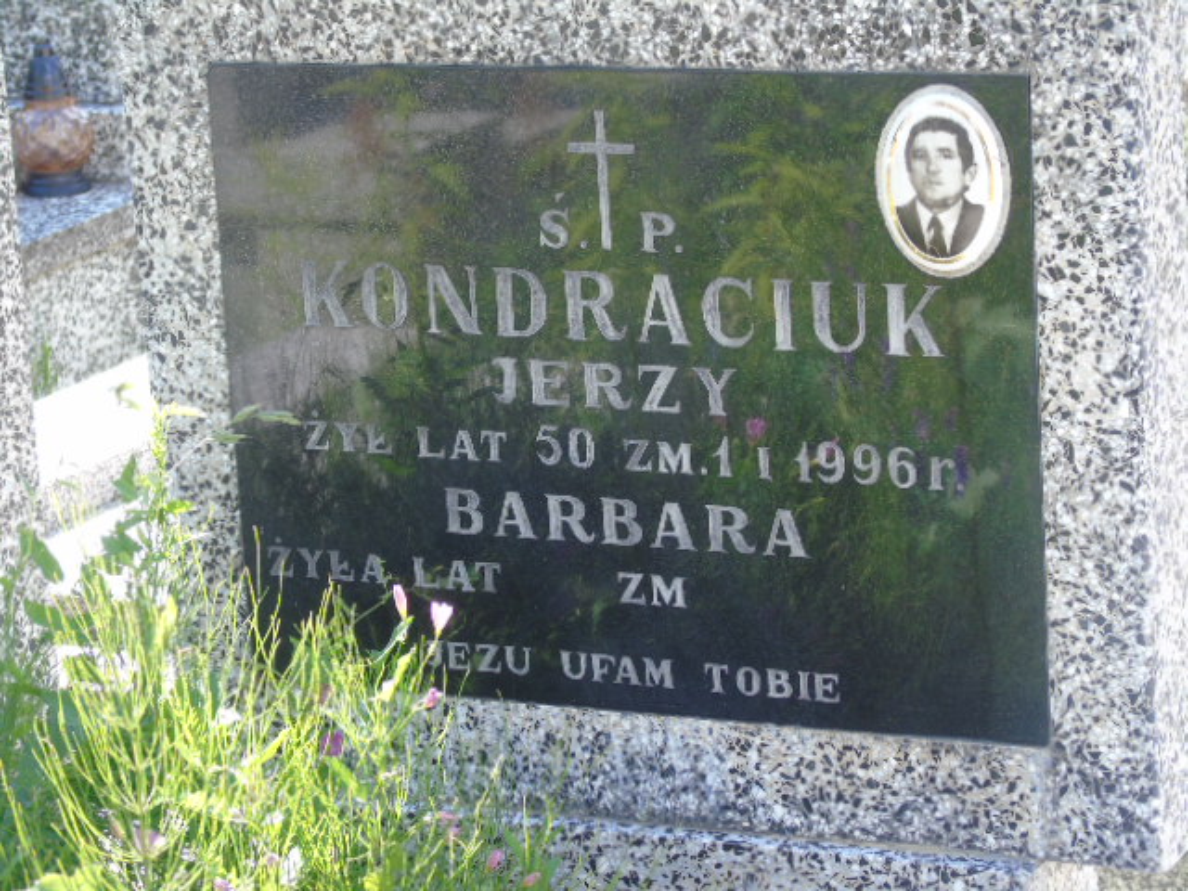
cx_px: 594
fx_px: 4256
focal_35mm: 124
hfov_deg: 15.9
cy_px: 446
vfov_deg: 12.0
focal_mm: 22
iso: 80
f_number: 4.6
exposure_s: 1/50
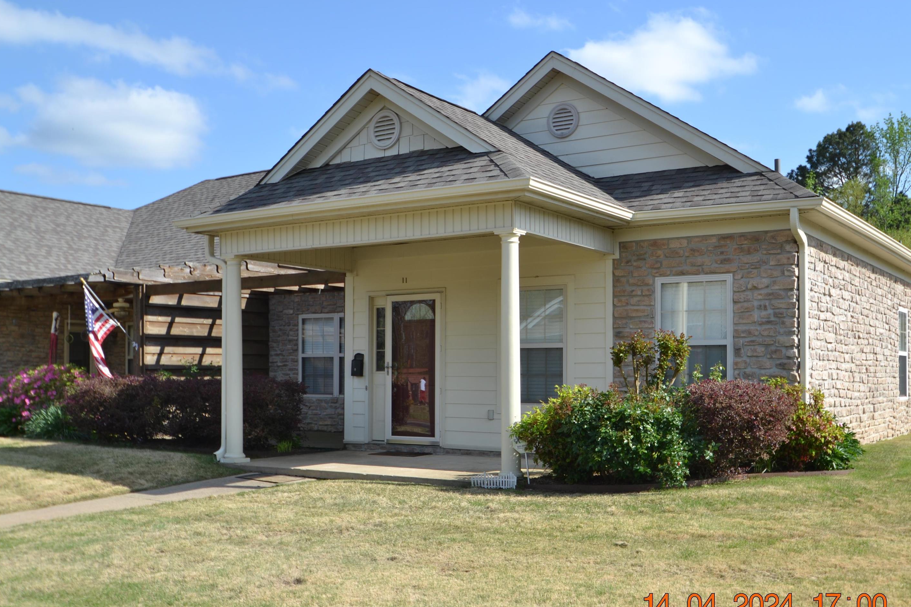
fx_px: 987
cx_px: 489
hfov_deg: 49.5
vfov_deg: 34.2
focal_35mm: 39
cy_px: 325
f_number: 8
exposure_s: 1/250
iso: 100
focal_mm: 24
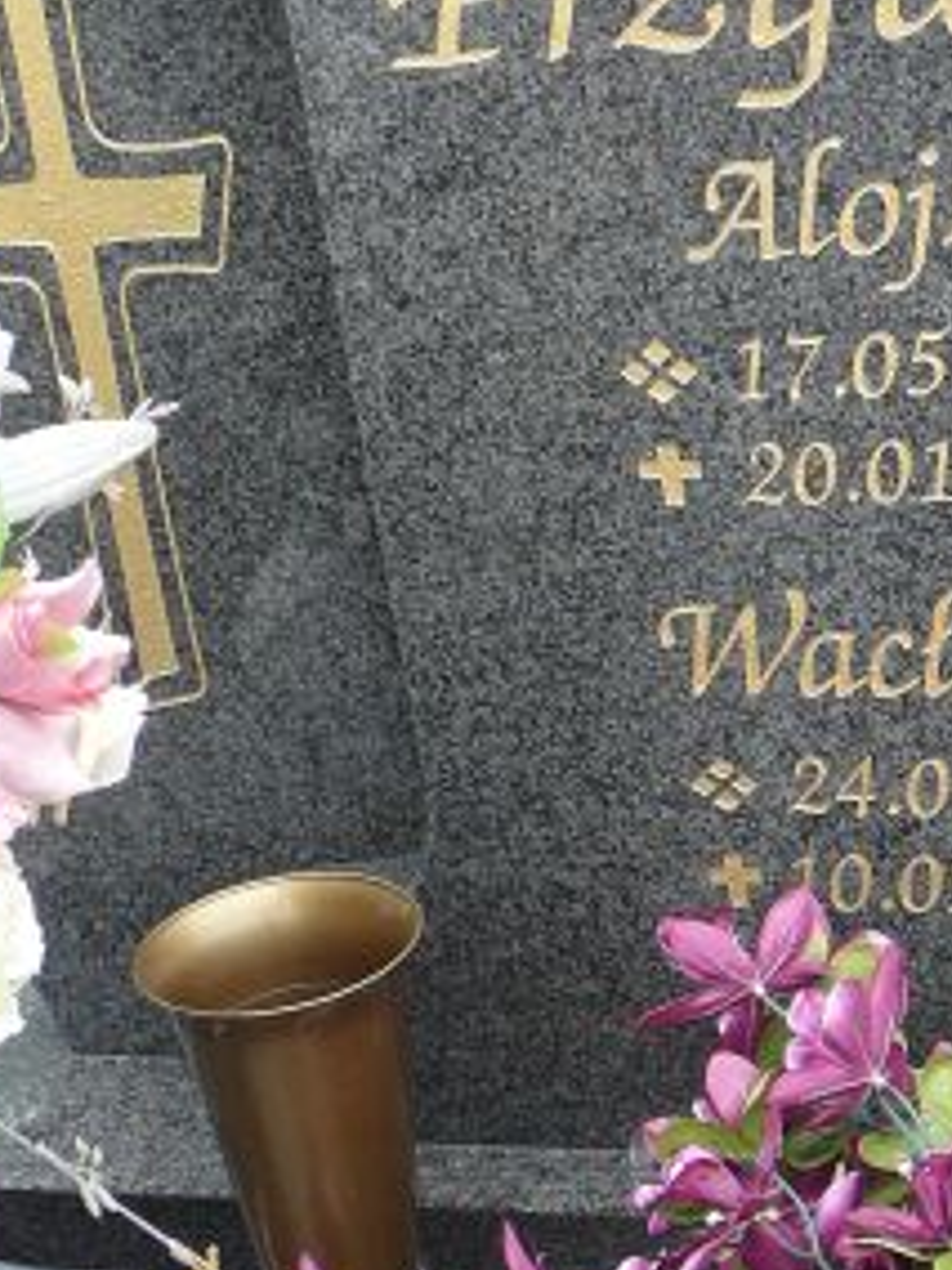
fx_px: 3557
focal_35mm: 97
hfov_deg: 15.1
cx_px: 791
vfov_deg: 20.2
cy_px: 617
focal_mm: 6.4
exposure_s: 1/40
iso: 100
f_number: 3.2
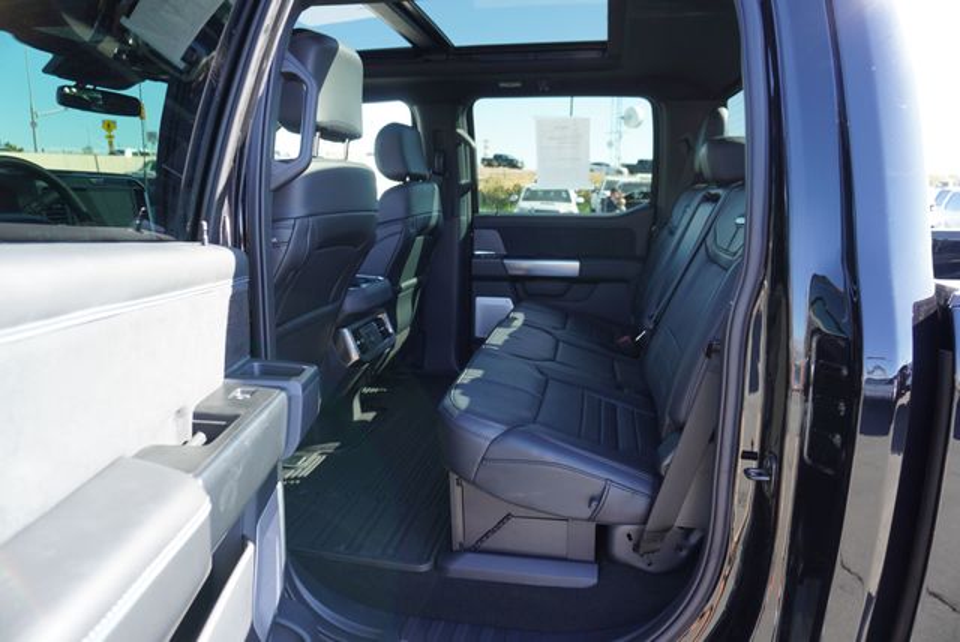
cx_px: 480
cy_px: 321
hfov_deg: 73.7
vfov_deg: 53.2
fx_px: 641
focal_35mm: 24
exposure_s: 1/60
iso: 125
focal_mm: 16
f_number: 4
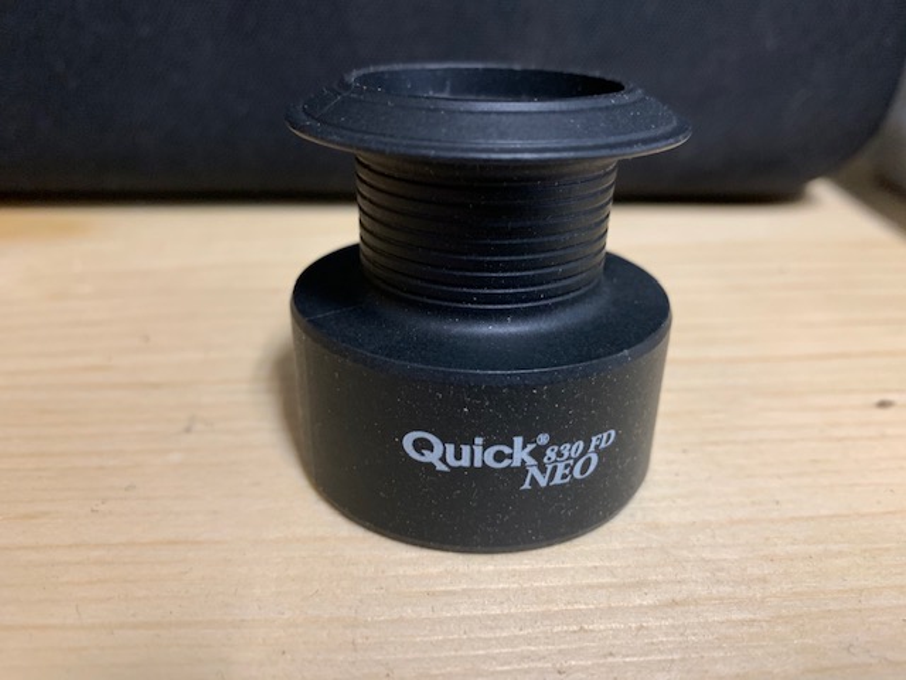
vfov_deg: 53.1
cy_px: 340
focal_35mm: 26
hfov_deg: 67.3
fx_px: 680
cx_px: 453
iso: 160
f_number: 1.8
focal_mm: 4.25
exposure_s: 1/50
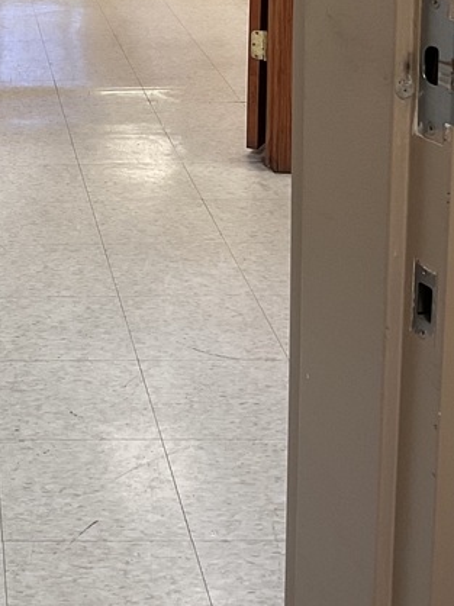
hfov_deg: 18.3
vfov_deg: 24.5
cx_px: -132
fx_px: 1313
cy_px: -36
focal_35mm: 75
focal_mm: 3
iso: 50
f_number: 1.8
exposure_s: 1/60
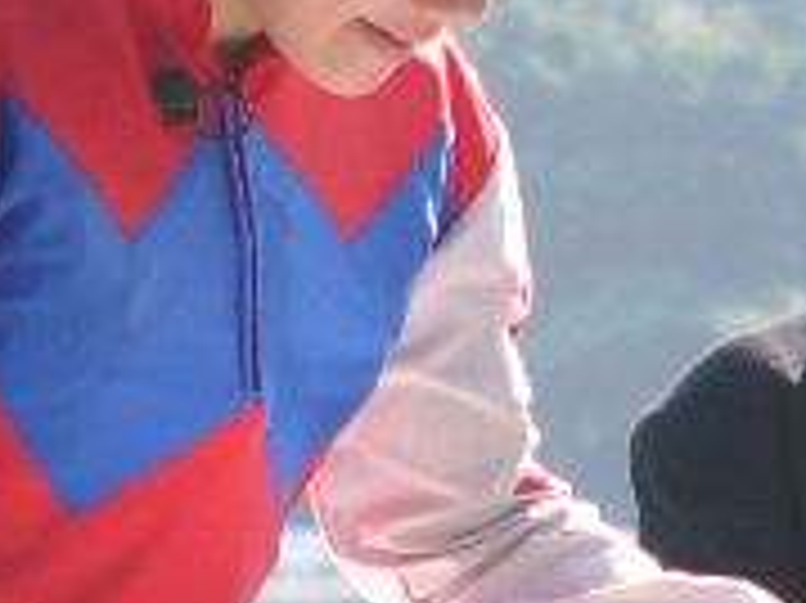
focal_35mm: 793
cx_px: 482
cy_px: 315
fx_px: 18452
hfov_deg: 2.5
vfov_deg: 1.9
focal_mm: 37
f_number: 4.6
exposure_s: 1/320
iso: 50
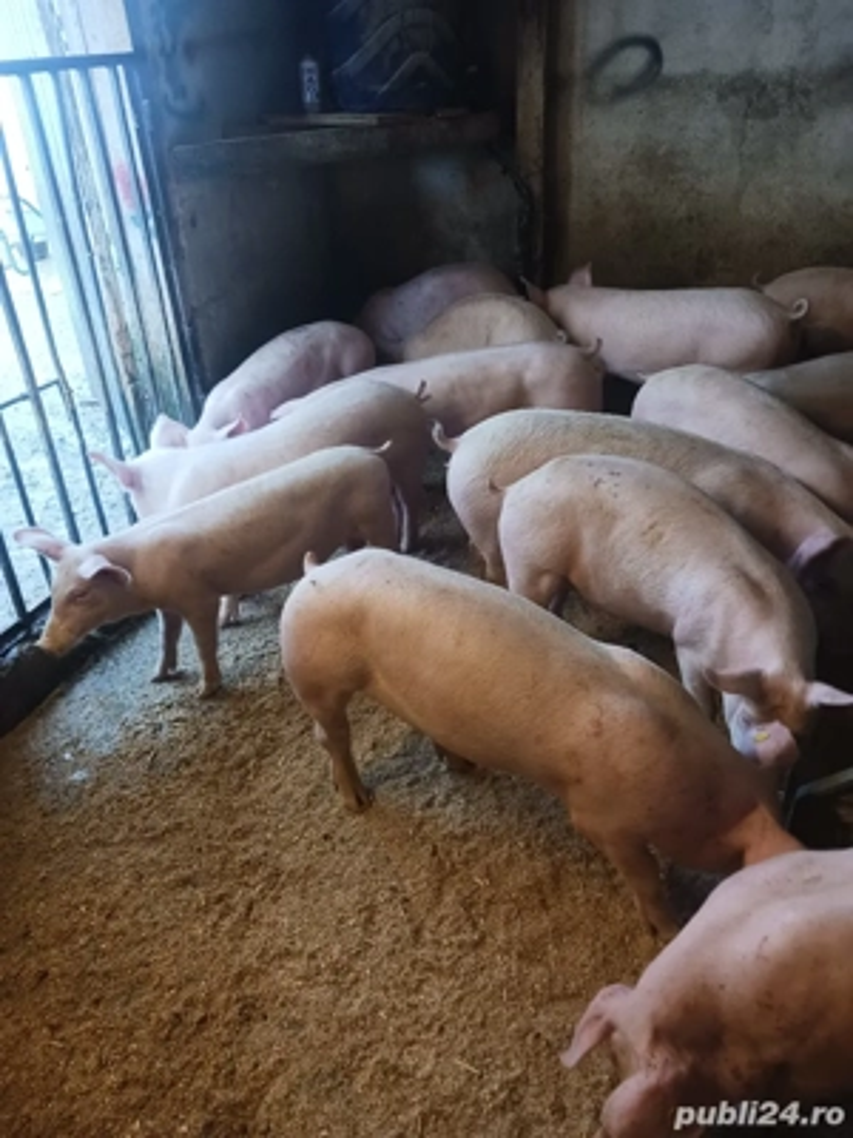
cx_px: 426
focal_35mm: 27
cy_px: 569
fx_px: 887
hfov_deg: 51.4
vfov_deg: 65.3
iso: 250
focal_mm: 4
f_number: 1.8
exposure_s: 1/33.3
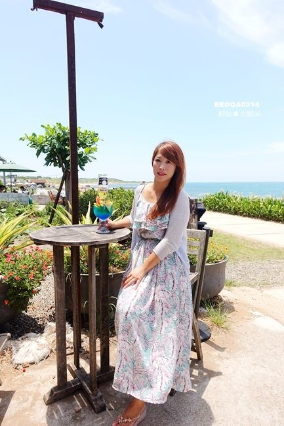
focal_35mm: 24
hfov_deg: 53.1
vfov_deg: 73.8
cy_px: 213
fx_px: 284
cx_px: 142
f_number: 3.2
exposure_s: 1/800
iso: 125
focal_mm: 8.8
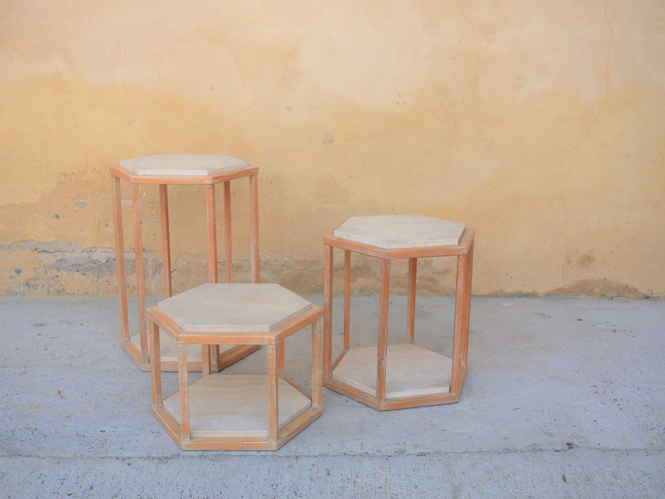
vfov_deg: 36.0
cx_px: 332
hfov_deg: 46.8
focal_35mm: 40
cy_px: 250
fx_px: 769
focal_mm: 20
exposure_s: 1/320
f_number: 2.8
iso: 200
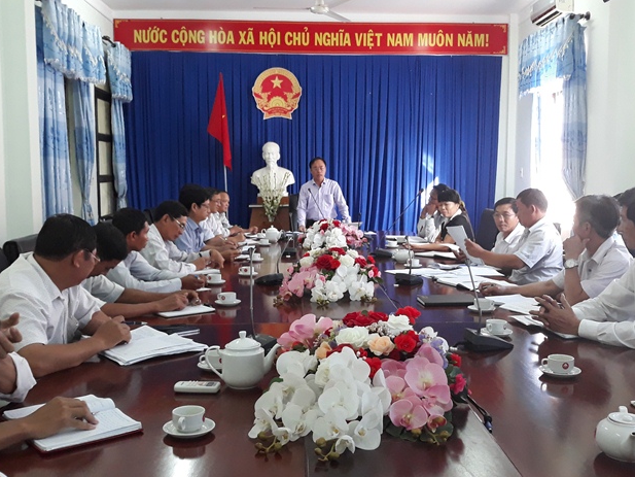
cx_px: 324
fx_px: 514
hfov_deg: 63.4
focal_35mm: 28
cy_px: 246
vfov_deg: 49.8
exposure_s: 1/50
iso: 250
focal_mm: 3.71
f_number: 1.7
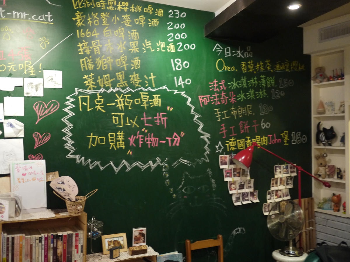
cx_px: 175
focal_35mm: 40
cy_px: 131
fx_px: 404
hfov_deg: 46.8
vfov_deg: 36.0
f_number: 1.7
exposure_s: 1/30
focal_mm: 20
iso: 800
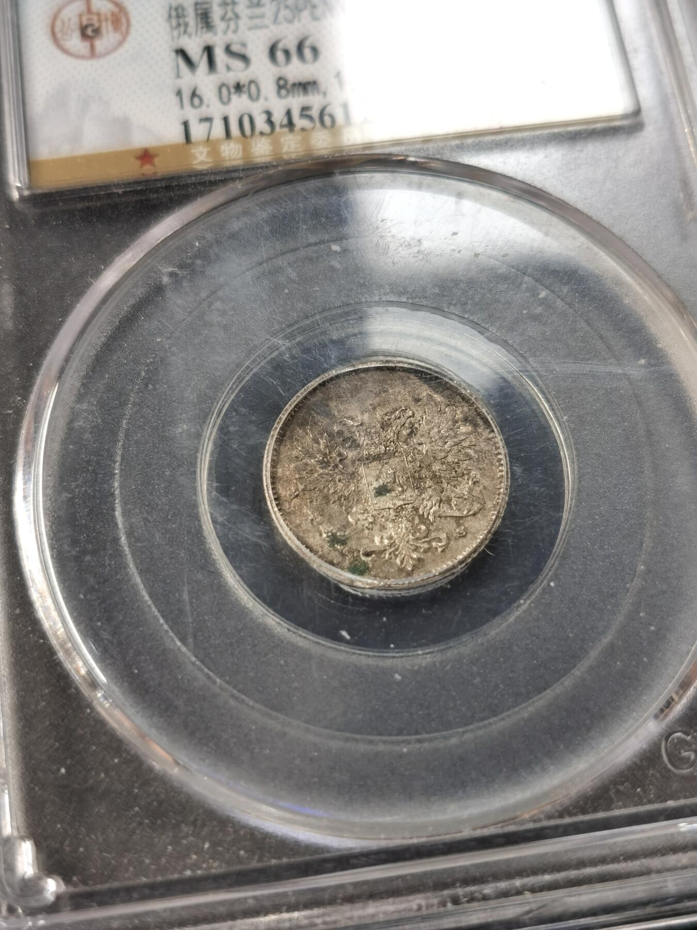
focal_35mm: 55
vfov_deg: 34.9
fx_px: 1477
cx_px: 348
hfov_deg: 26.6
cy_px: 465
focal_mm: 5.56
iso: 50
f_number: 1.6
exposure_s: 1/139
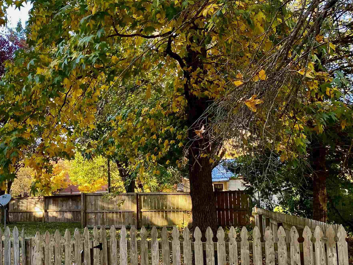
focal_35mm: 45
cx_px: 58
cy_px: 171
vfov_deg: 32.0
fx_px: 459
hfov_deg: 40.0
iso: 64
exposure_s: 1/121
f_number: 1.8
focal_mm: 4.25
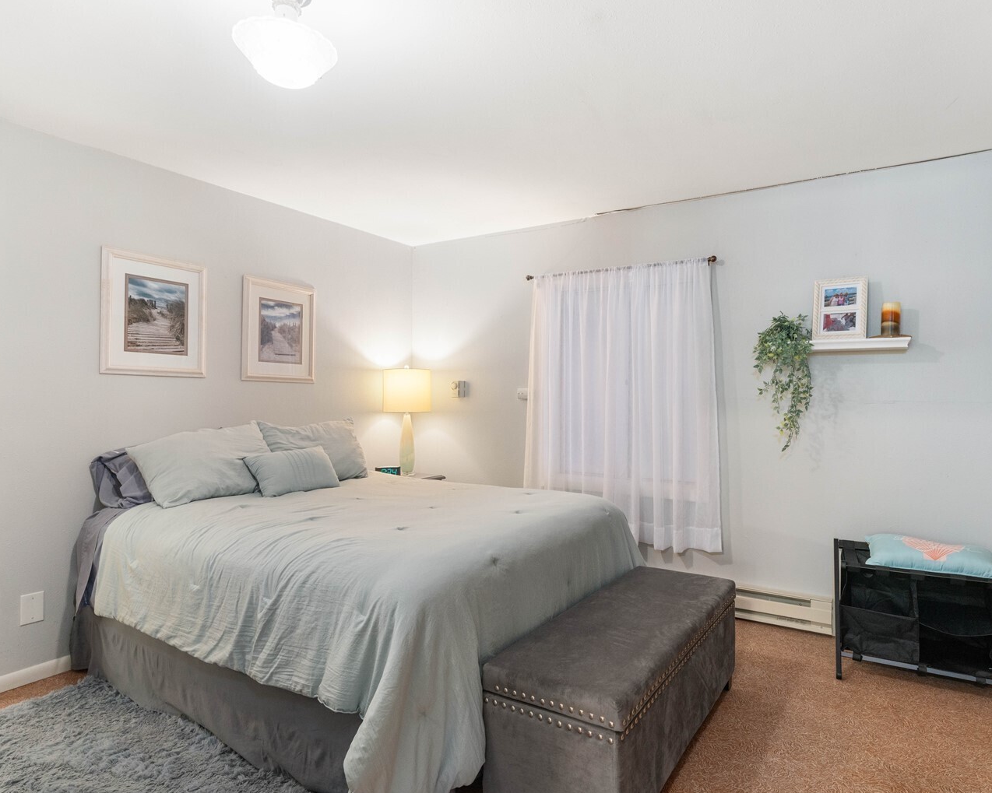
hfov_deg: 80.2
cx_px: 542
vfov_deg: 68.0
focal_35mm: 20
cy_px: 420
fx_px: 587
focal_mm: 16
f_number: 9
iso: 1000
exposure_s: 1
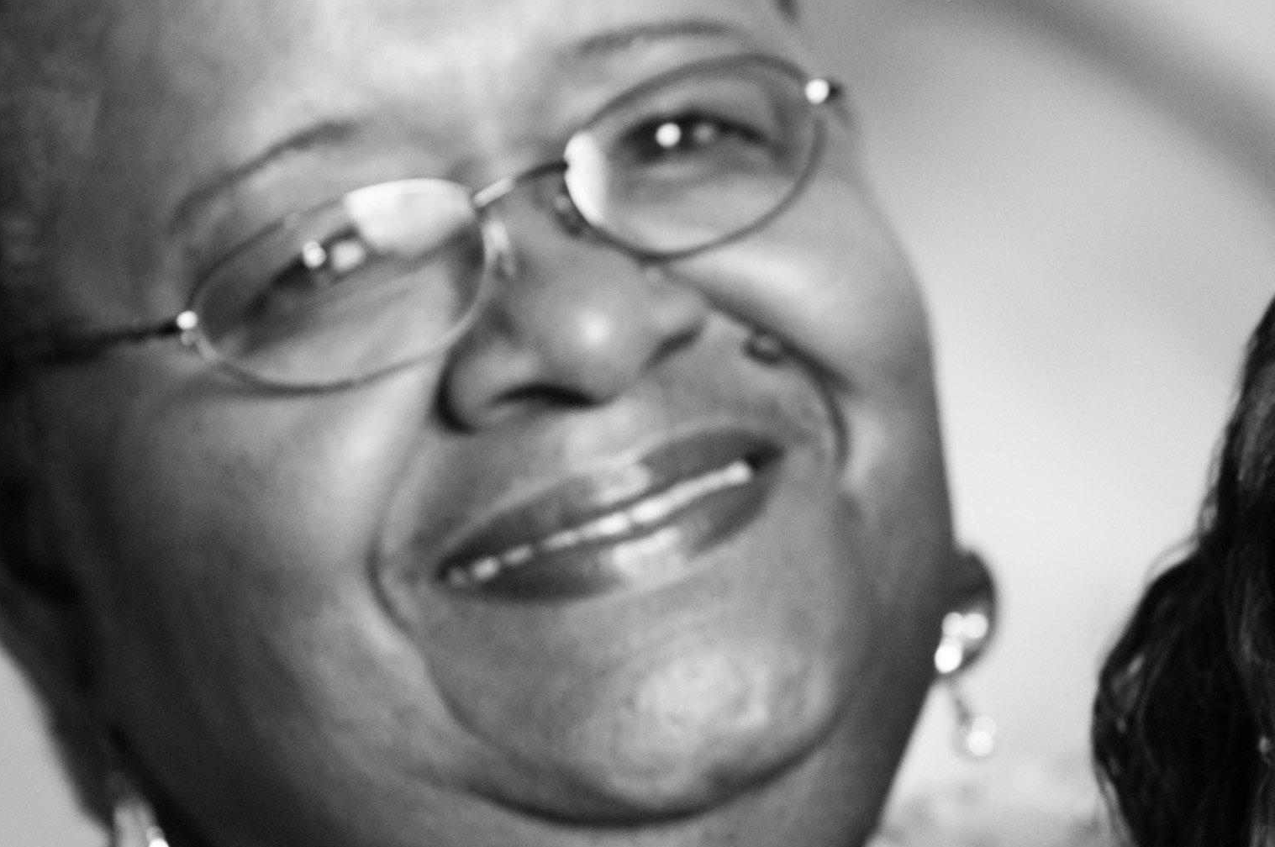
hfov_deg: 5.7
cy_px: 564
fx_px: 12751
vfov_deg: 3.8
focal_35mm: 360
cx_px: 1174
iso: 400
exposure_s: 1/160
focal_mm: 85
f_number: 2.8
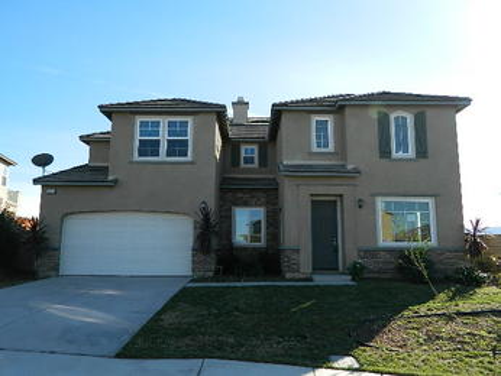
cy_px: 188
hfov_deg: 63.4
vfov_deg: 49.8
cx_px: 250
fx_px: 406
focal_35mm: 28
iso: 80
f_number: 3.2
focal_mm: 5.1
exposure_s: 1/500
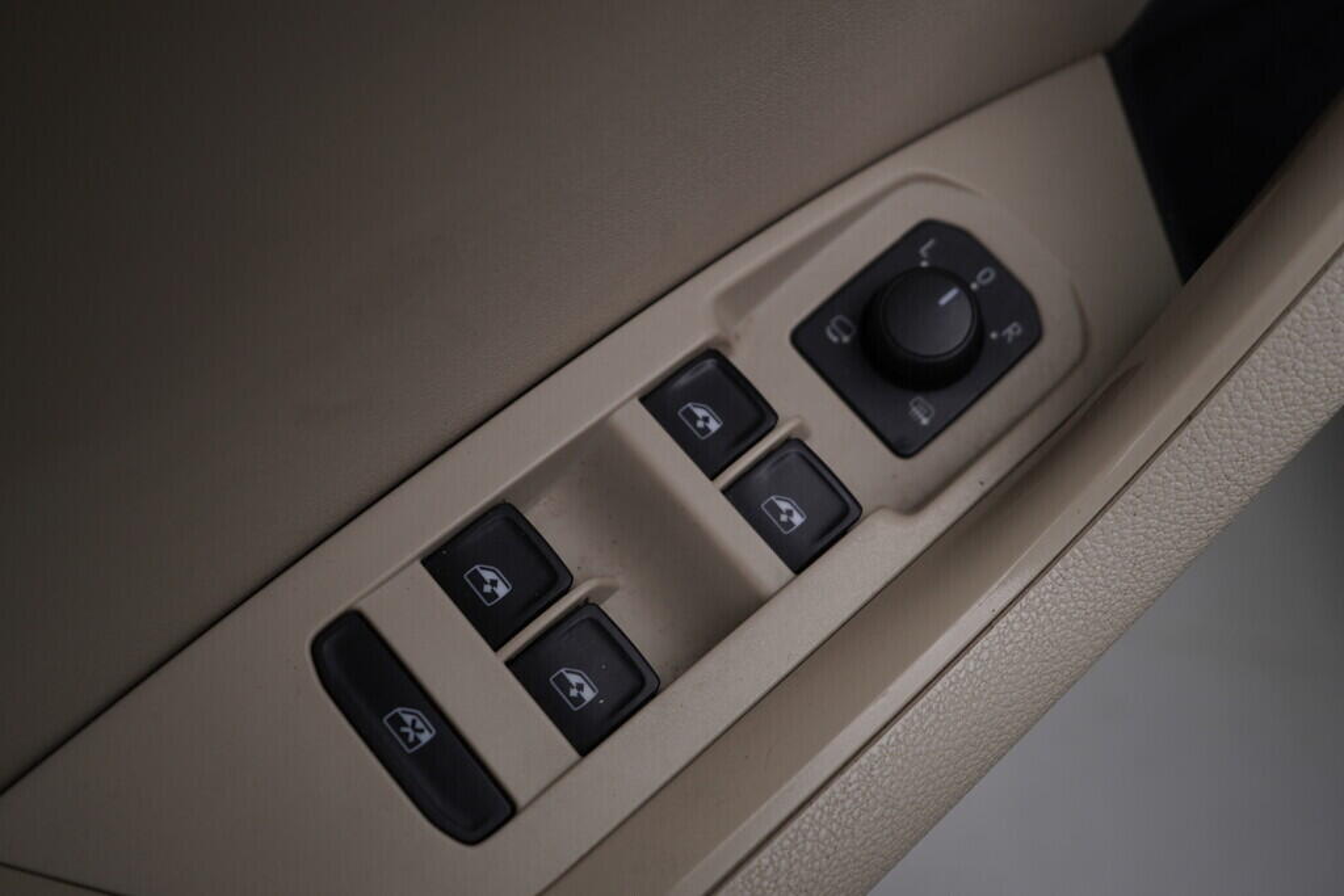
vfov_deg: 36.9
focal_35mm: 36
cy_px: 448
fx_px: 1344
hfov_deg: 53.1
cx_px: 672
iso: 125
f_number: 3.5
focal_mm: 24
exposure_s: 1/60
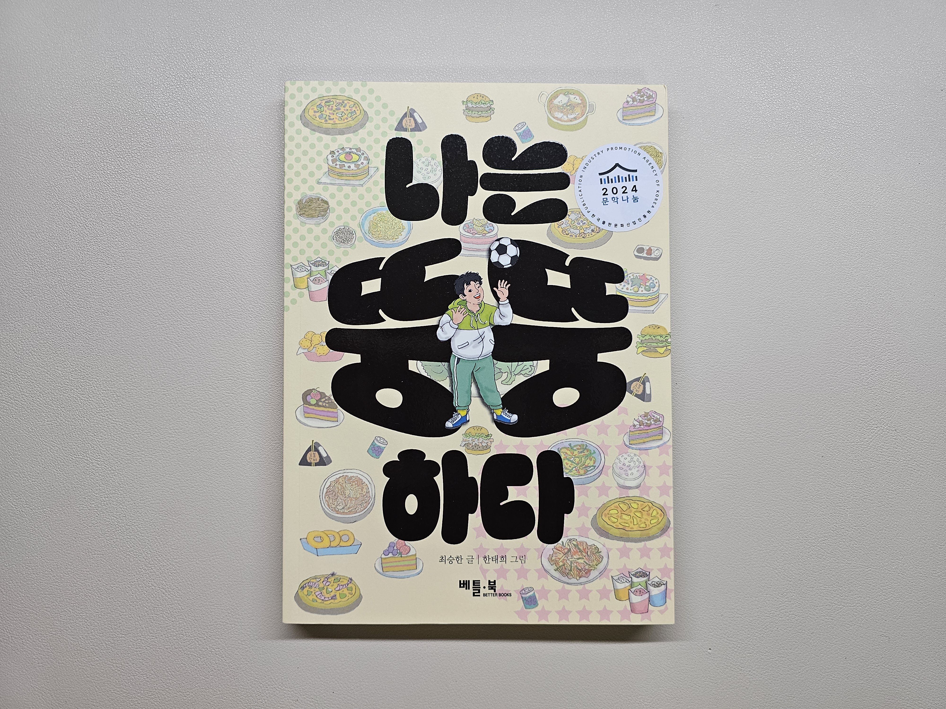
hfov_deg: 73.9
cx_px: 473
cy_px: 354
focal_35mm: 23
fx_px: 629
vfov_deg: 58.9
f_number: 1.7
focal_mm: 6.3
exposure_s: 1/180
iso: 125
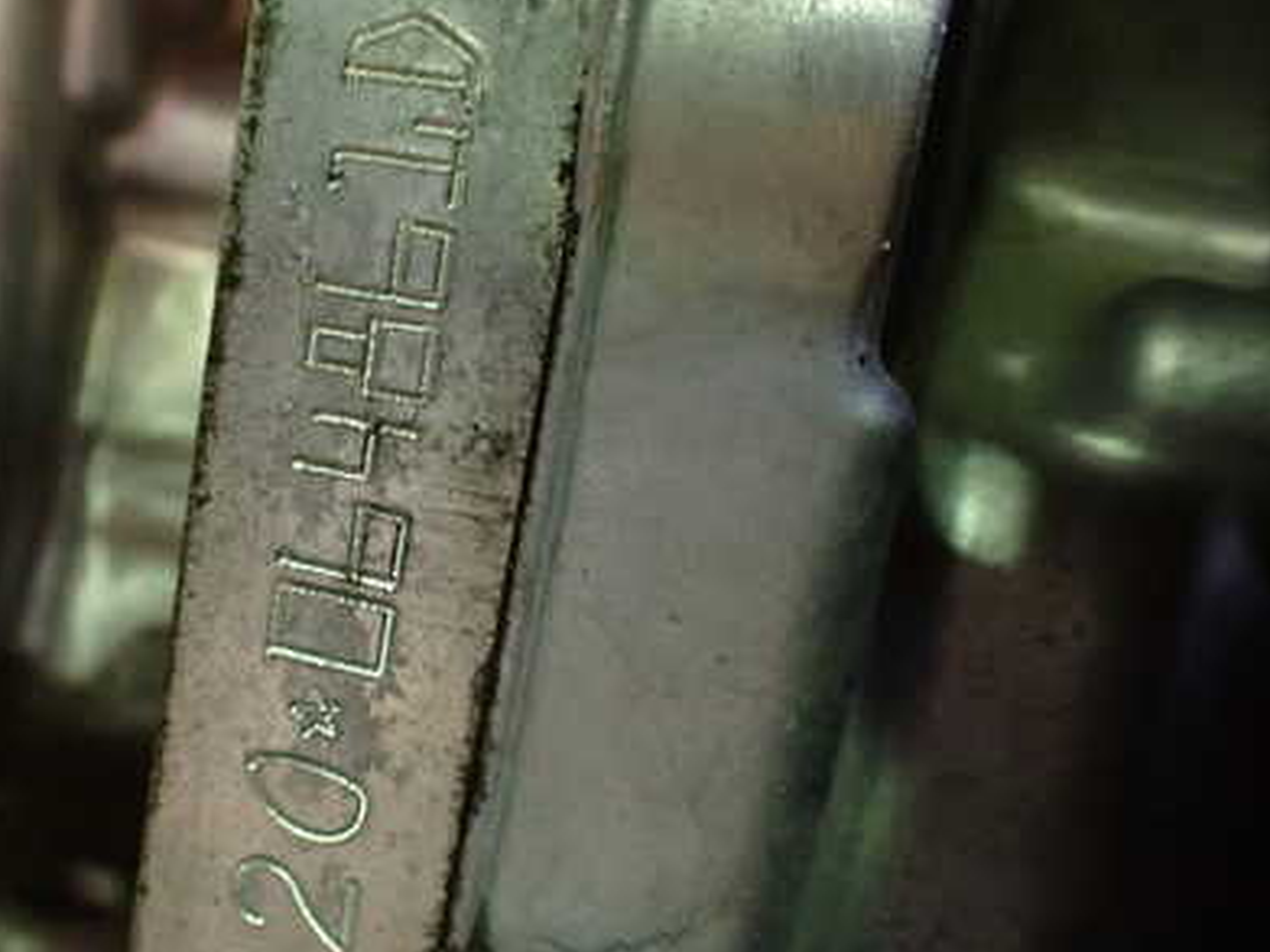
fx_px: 1687
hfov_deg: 40.2
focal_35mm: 46
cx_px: 331
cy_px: 572
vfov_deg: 31.4
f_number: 2.3
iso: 800
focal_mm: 5.4
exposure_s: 1/40
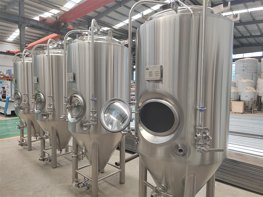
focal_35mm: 23
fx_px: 175
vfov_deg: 58.9
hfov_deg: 73.9
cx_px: 132
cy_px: 98
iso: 275
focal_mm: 5.52
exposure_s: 1/100
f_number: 1.9
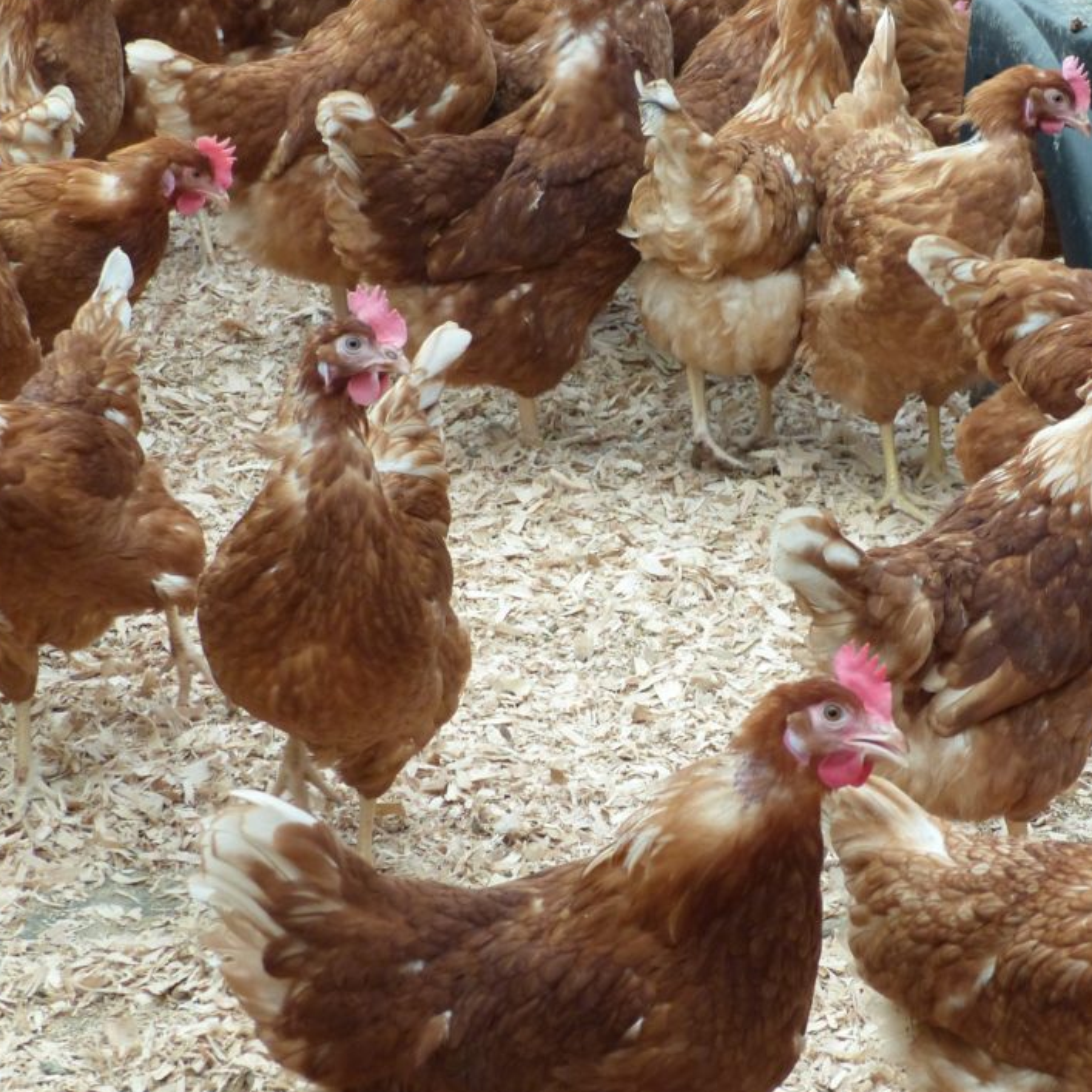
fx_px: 3926
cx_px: 668
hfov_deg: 15.8
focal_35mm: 110
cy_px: 572
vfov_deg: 15.8
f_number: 2.8
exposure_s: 1/60
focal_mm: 15.5
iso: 320
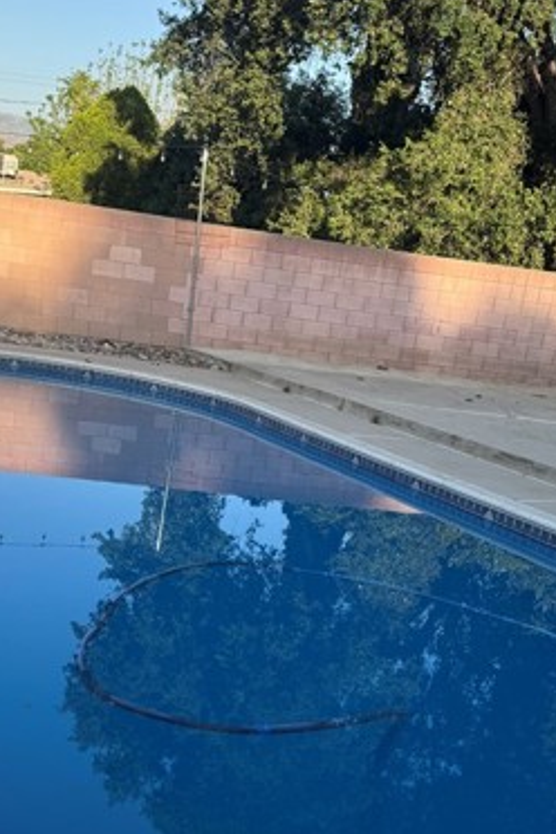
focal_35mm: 43
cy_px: 513
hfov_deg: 31.2
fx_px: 996
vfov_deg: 45.1
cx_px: 247
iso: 80
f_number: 1.78
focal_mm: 6.76
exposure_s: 1/1094
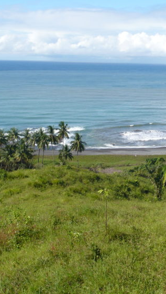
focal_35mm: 52
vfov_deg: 39.9
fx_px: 407
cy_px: 147
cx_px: 119
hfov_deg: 22.9
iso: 100
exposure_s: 1/200
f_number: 8
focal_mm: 5.8
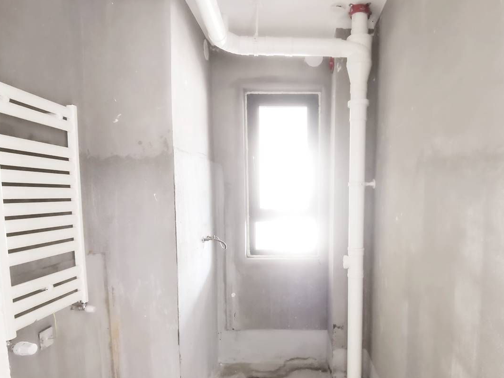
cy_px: 230
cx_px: 298
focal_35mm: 23
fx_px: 335
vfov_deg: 58.3
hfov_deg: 73.3
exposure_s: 1/16.7
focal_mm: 2.26
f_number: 2.2
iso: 800
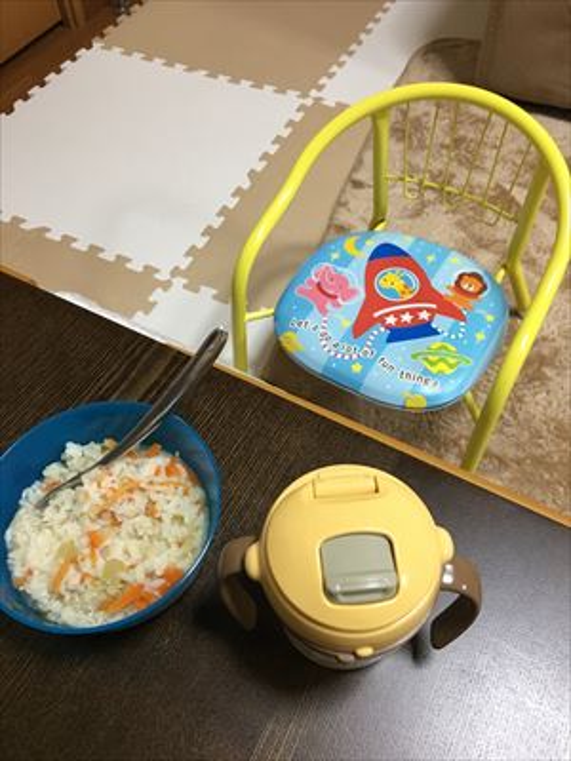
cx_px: 286
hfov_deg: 48.2
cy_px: 380
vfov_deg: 61.7
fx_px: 638
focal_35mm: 29
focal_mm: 4.15
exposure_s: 1/15
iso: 50
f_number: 2.2
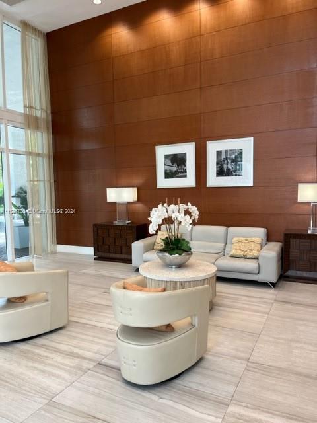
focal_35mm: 26
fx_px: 317
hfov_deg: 53.1
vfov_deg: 67.3
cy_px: 212
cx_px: 158
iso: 100
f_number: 1.6
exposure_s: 1/120
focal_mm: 5.1
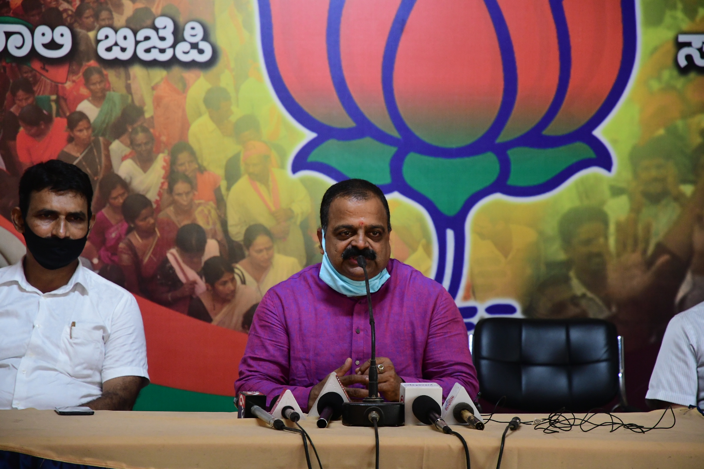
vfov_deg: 11.4
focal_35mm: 120
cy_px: 234
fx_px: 2346
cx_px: 352
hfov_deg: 17.1
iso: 1800
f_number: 4
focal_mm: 80
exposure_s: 1/100
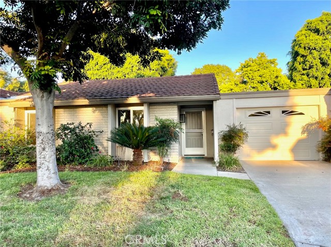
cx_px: 166
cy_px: 124
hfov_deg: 67.3
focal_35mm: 26
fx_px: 248
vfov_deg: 53.0
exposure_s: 1/205
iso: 32
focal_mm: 4.2
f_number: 1.6
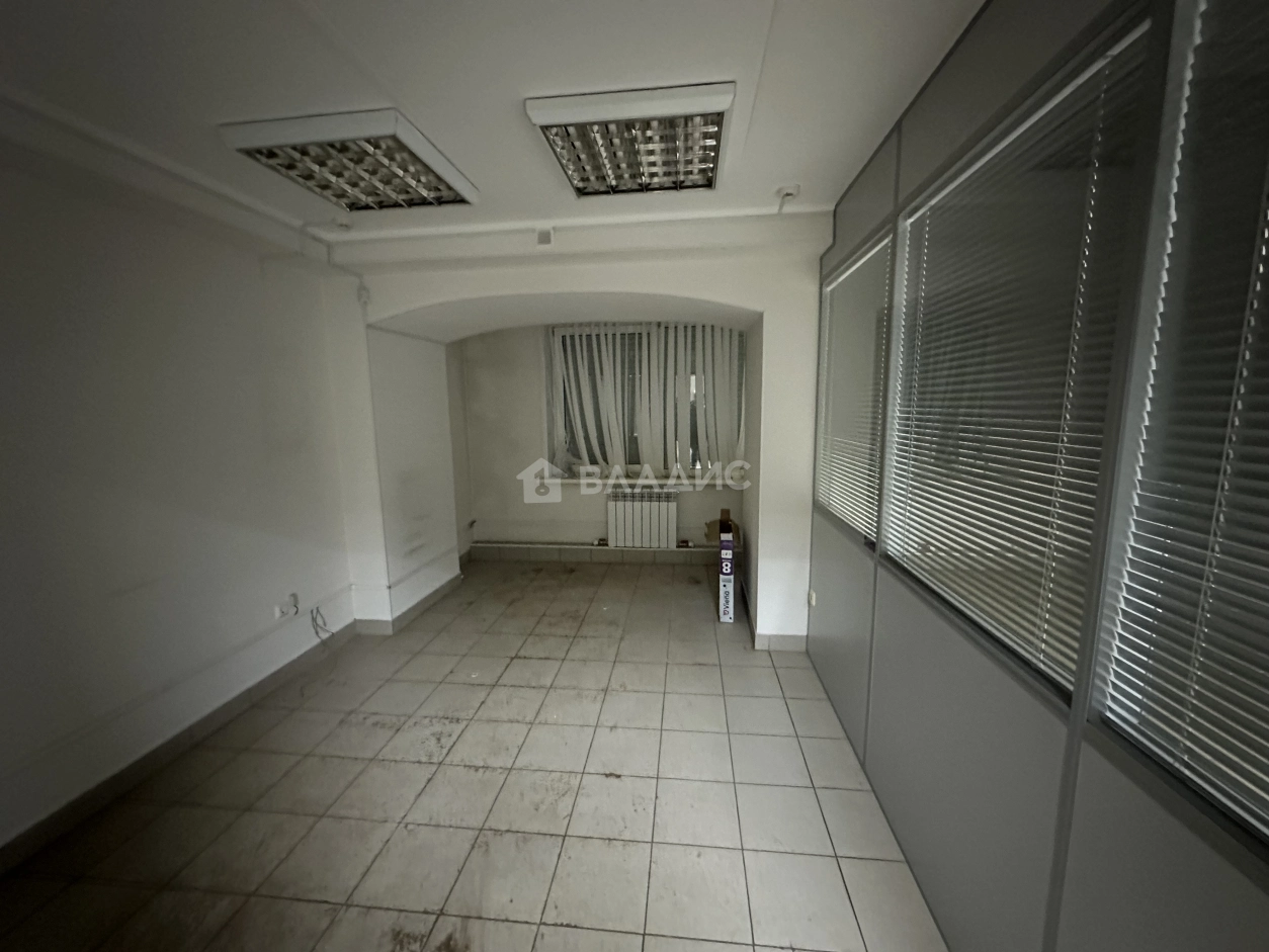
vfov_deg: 85.7
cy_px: 476
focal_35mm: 14
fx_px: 513
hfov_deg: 102.1
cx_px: 634
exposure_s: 1/25
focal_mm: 2.22
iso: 1250
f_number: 2.2
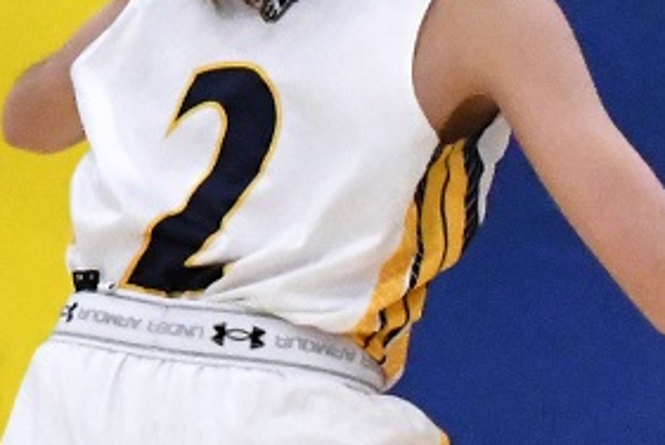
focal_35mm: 992
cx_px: 1160
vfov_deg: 1.4
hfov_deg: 2.1
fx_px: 18343
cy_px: 578
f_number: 2.8
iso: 7200
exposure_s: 1/1000
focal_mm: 165
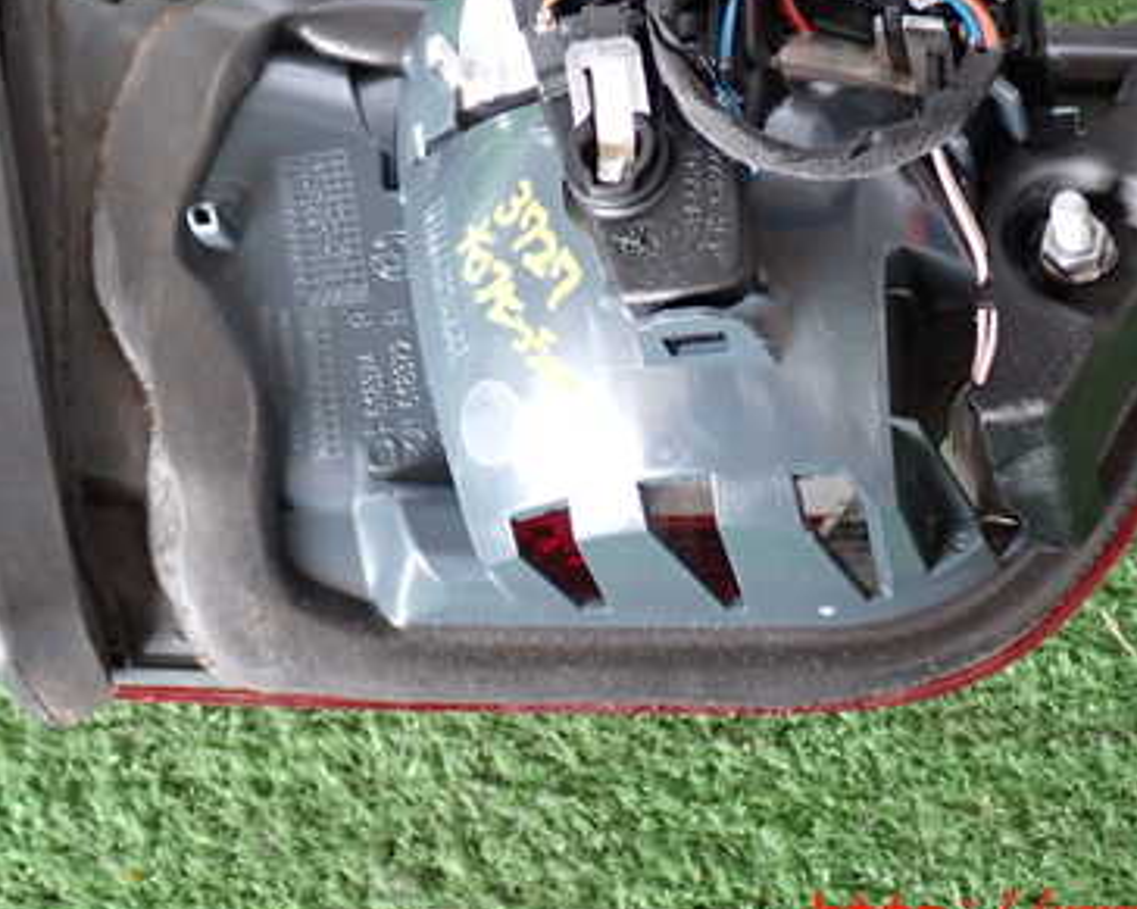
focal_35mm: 66
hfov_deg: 28.7
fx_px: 2220
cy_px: 259
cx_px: 581
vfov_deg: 23.0
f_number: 2.8
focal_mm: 7.31
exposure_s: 1/40
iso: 500
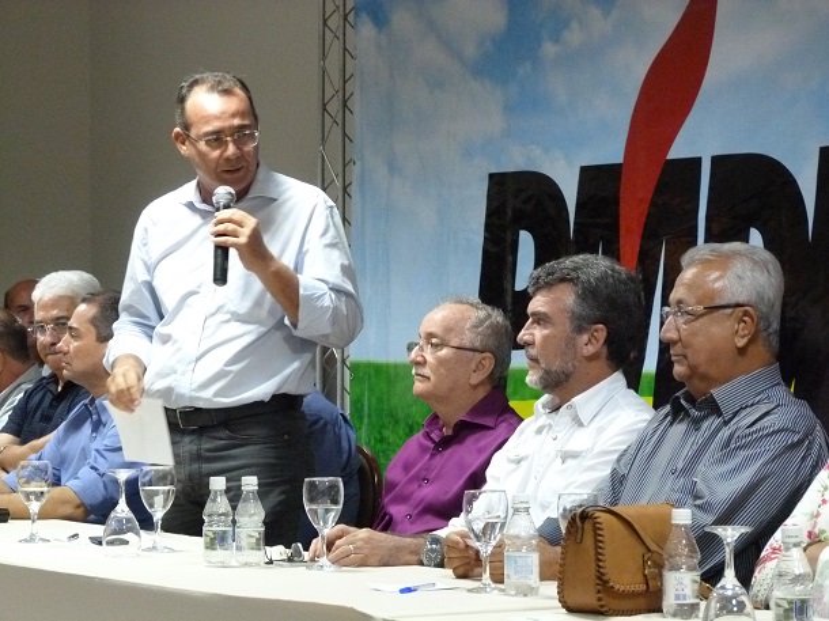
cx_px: 414
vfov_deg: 11.2
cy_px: 310
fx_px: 3160
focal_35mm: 132
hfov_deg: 14.9
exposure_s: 1/15
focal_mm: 23.8
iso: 800
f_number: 3.6
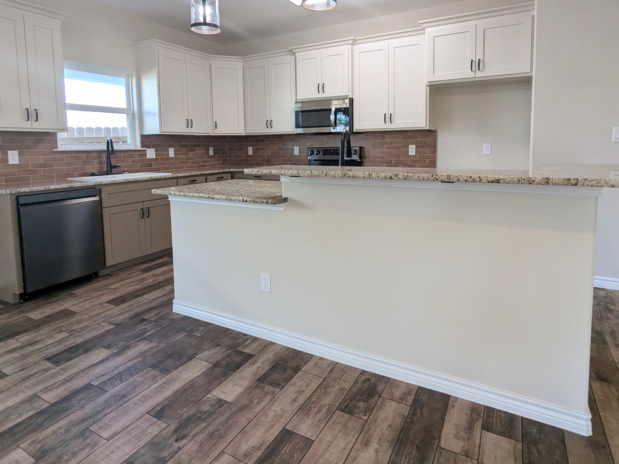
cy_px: 177
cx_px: 319
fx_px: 358
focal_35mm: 20
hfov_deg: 81.7
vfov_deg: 65.1
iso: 69
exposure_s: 1/120
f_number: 2.2
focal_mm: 2.35
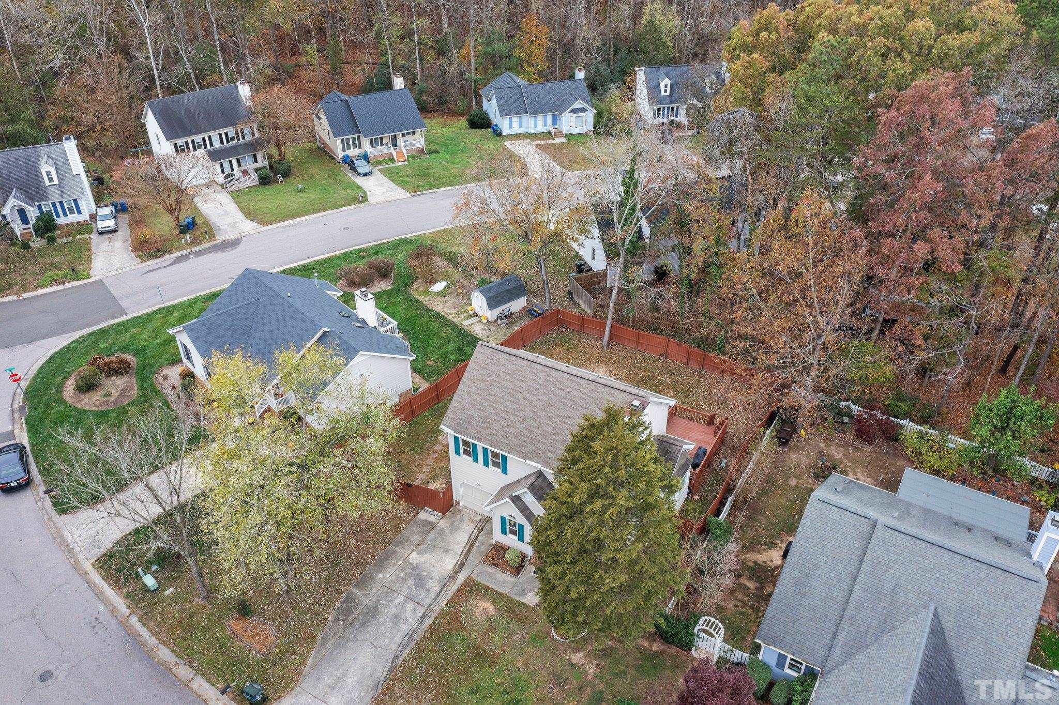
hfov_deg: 65.5
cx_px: 530
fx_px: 823
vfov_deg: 46.4
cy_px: 352
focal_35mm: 28
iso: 100
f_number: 4
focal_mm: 10.26
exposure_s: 1/80
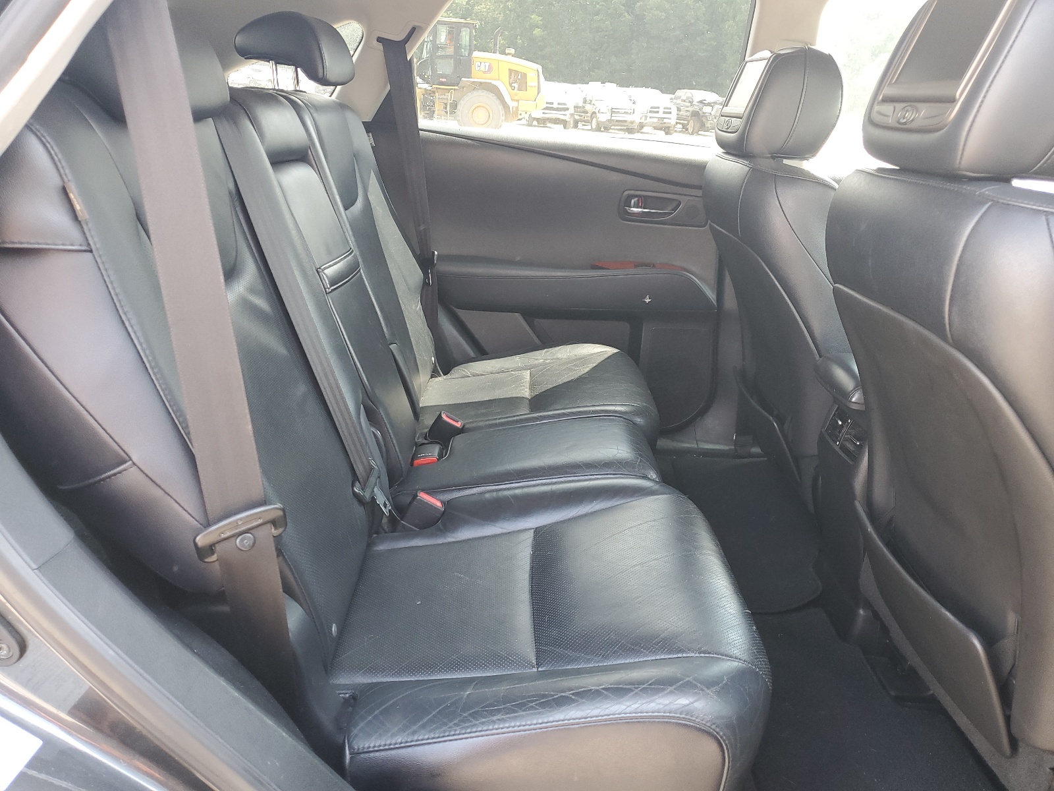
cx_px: 527
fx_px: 792
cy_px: 396
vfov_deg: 53.1
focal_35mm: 26
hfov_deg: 67.3
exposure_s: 1/100
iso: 84
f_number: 1.5
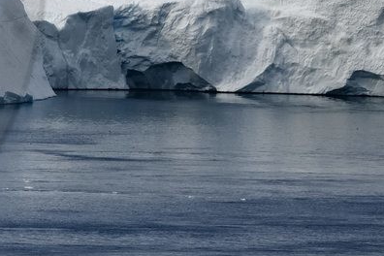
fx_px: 7327
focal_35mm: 687
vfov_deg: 2.0
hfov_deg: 3.0
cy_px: -41
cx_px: -358
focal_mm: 170
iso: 400
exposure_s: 1/320
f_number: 20
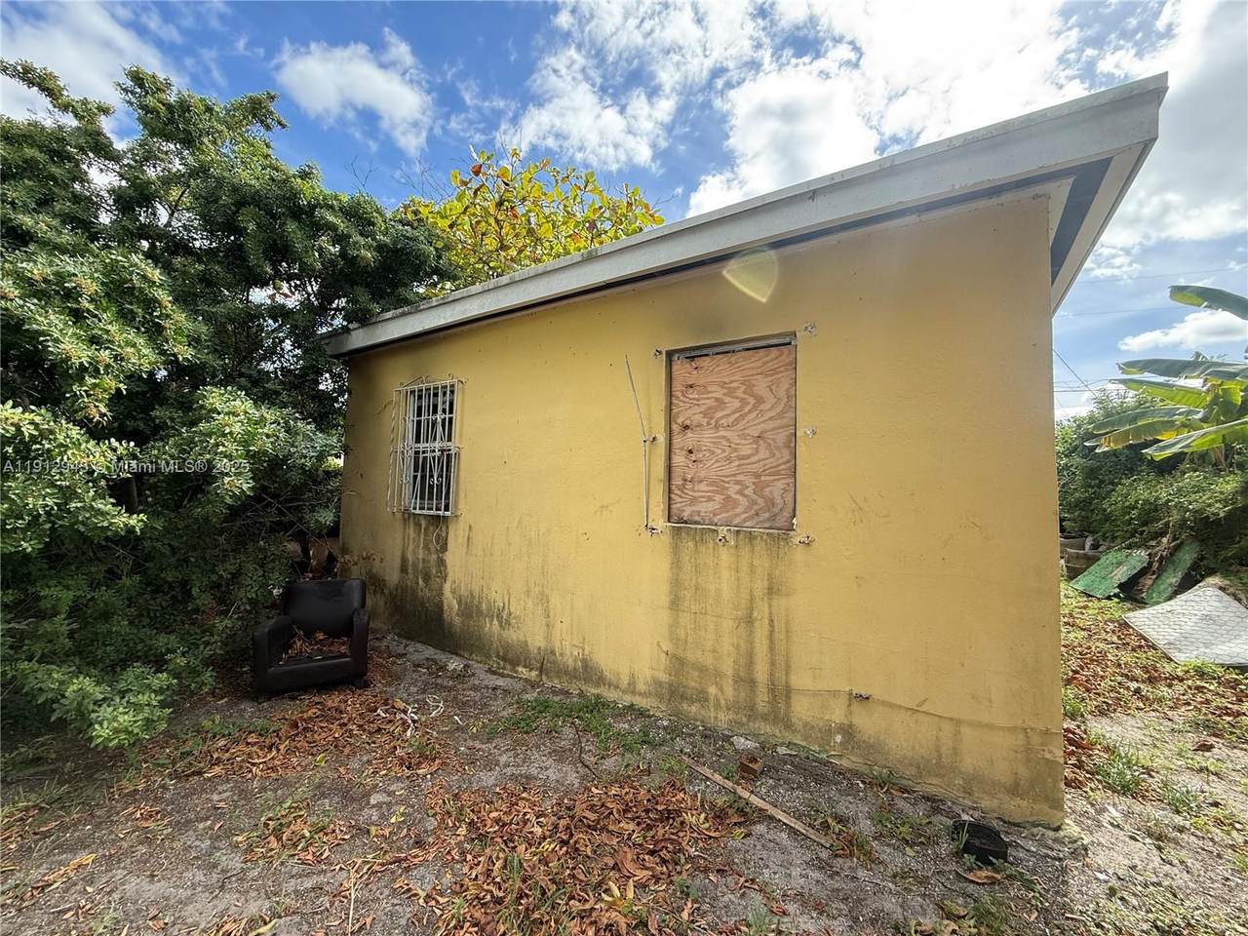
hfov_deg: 102.1
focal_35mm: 14
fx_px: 505
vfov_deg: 85.7
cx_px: 624
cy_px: 468
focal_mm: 2.22
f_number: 2.2
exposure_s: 1/424
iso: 50
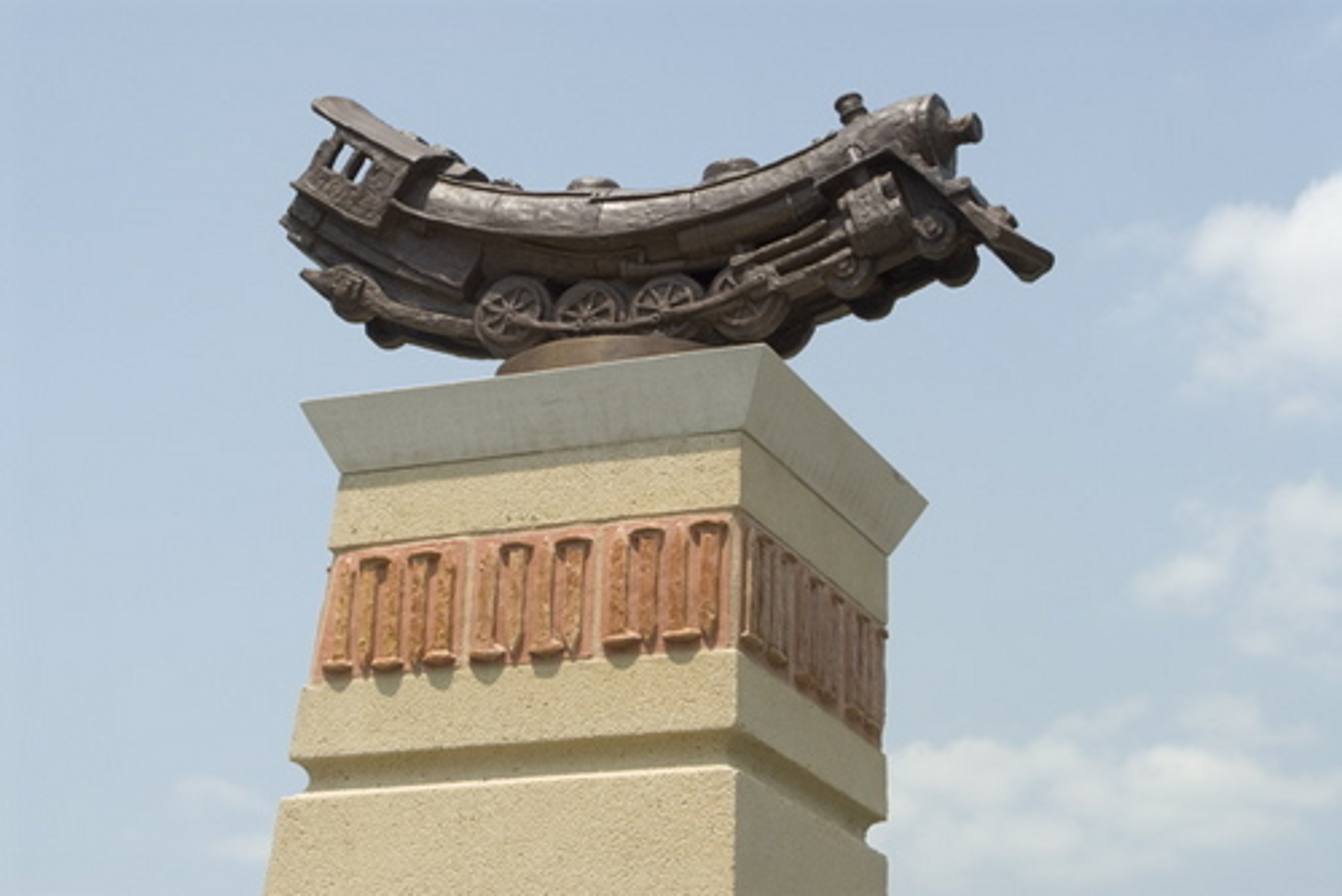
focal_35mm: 75
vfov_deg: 18.2
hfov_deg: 27.0
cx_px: 671
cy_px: 448
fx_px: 2797
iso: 100
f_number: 8
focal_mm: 50
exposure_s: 1/250
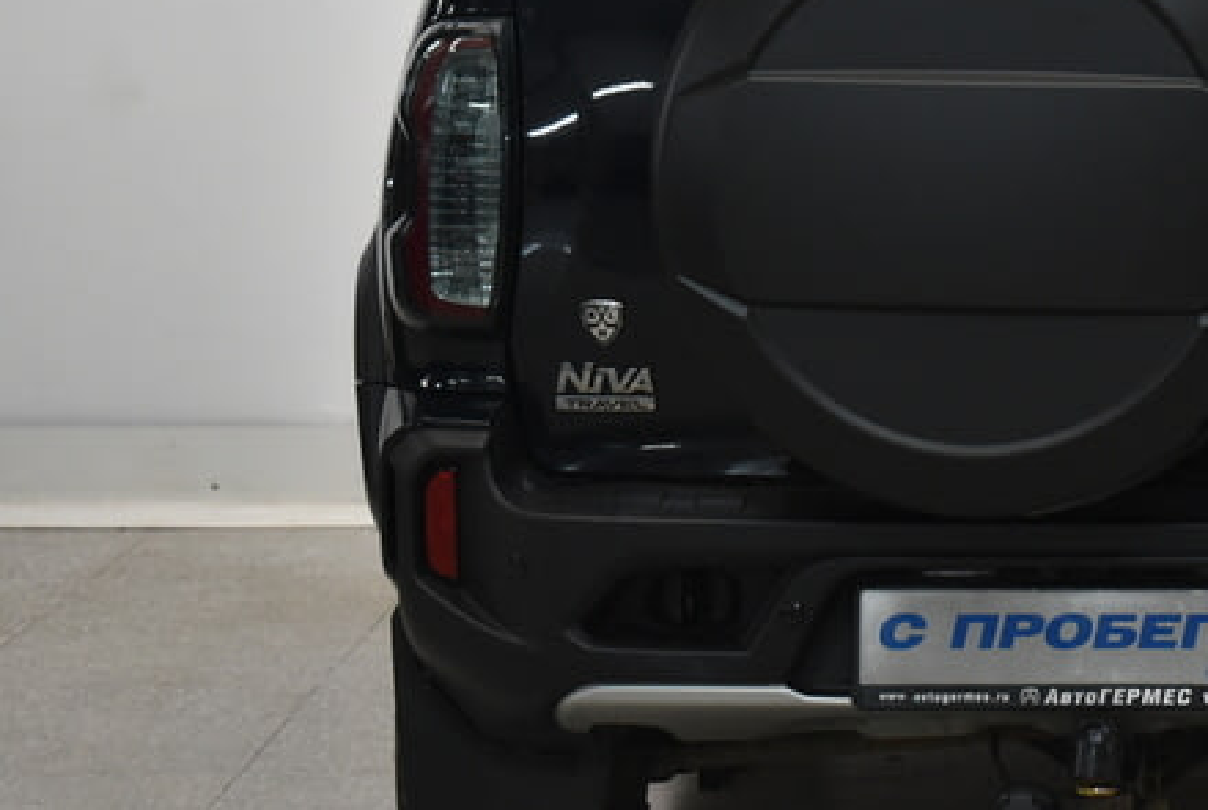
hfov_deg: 14.4
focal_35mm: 141
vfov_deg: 9.7
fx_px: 4739
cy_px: 198
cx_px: 1126
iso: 1100
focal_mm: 46
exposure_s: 1/80
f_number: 5.3
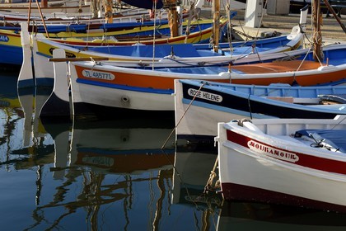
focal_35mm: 70
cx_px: 173
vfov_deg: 19.5
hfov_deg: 28.8
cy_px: 116
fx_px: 673
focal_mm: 70
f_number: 10
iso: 200
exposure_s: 1/200
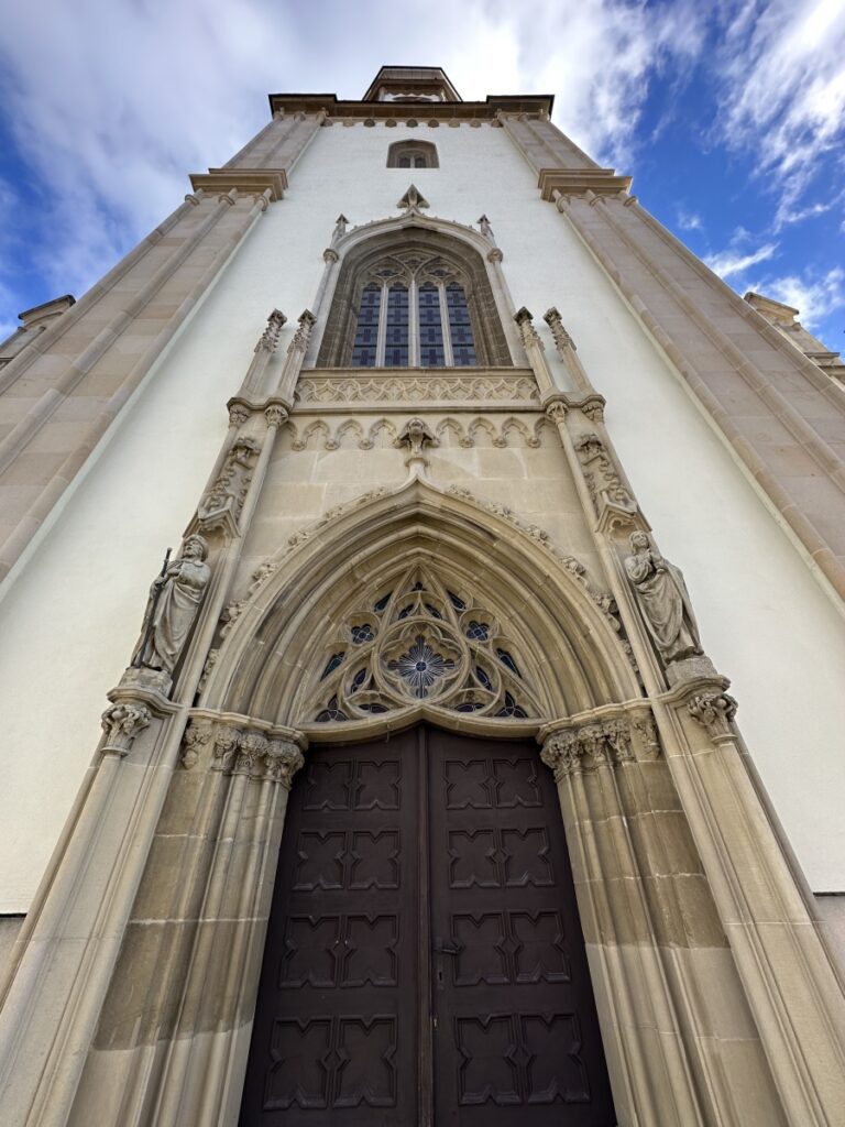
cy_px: 564
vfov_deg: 102.1
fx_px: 456
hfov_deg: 85.7
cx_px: 422
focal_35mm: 14
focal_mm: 2.22
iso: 40
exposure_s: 1/491
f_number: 2.2
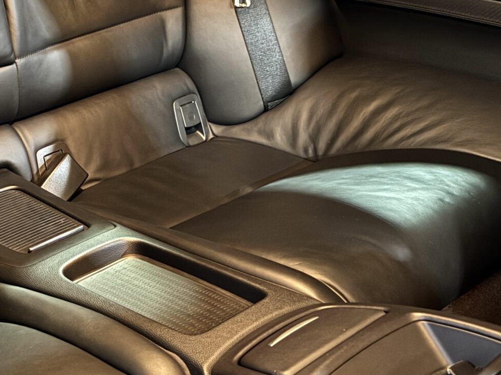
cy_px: 61
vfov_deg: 22.9
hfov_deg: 28.8
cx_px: 4
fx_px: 912
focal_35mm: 63
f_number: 1.78
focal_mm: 6.76
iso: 1250
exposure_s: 1/9
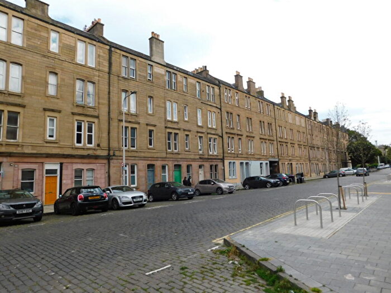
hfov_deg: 73.9
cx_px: 196
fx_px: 260
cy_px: 146
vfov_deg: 58.9
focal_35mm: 23
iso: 125
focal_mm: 4
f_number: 3
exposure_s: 1/1000
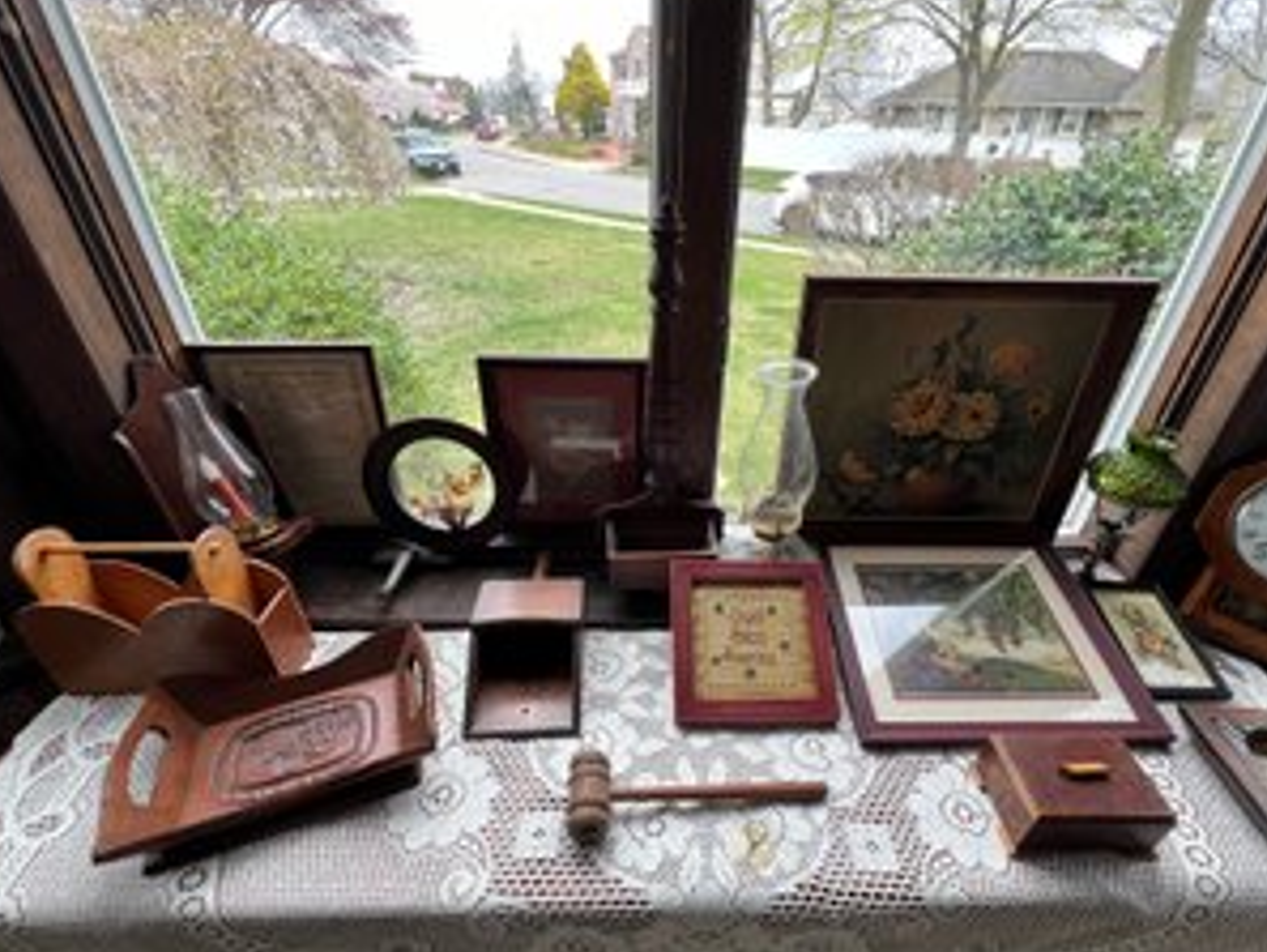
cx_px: 668
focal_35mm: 15
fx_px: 549
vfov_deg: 81.8
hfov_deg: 98.1
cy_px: 485
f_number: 1.8
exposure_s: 1/99
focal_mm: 1.57
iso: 40
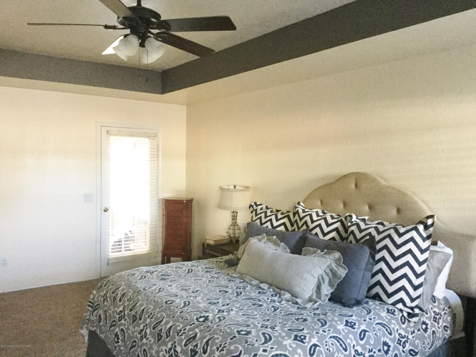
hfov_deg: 58.4
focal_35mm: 31
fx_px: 426
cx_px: 238
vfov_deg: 45.4
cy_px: 178
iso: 200
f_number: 2.4
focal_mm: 3.3
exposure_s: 1/15
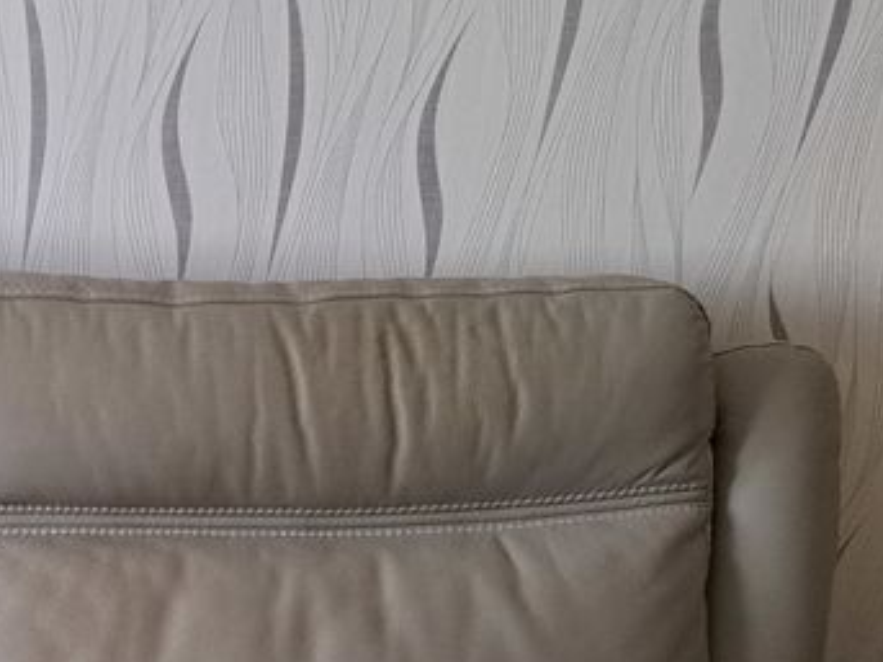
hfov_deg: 25.7
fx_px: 1785
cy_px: 835
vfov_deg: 19.5
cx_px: -85
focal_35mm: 70
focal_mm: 5.23
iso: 400
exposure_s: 1/50
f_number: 1.8
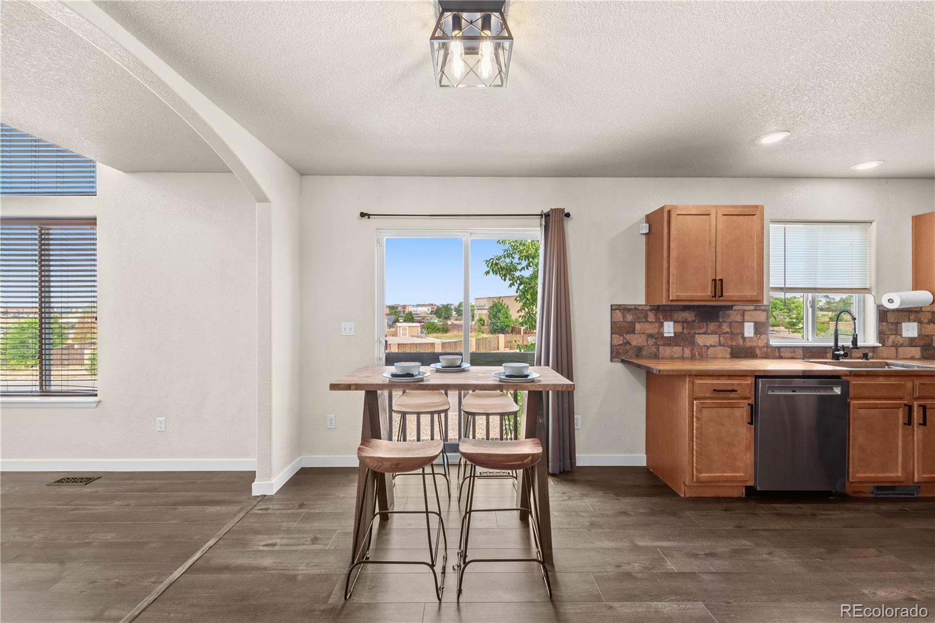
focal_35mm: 14
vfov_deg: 81.2
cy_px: 312
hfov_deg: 104.3
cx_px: 468
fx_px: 364
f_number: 10
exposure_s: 1/3
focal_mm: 14
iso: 250
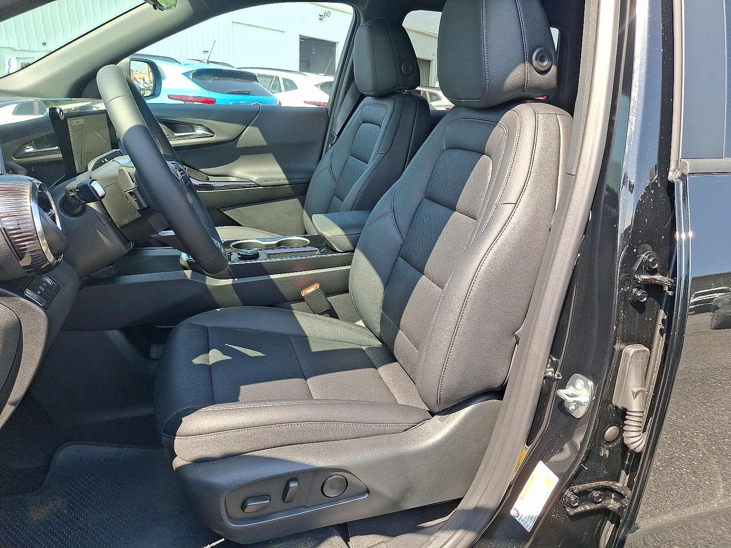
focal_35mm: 25
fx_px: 528
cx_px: 366
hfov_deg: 69.4
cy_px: 274
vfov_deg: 54.9
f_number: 1.8
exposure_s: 1/345
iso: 30
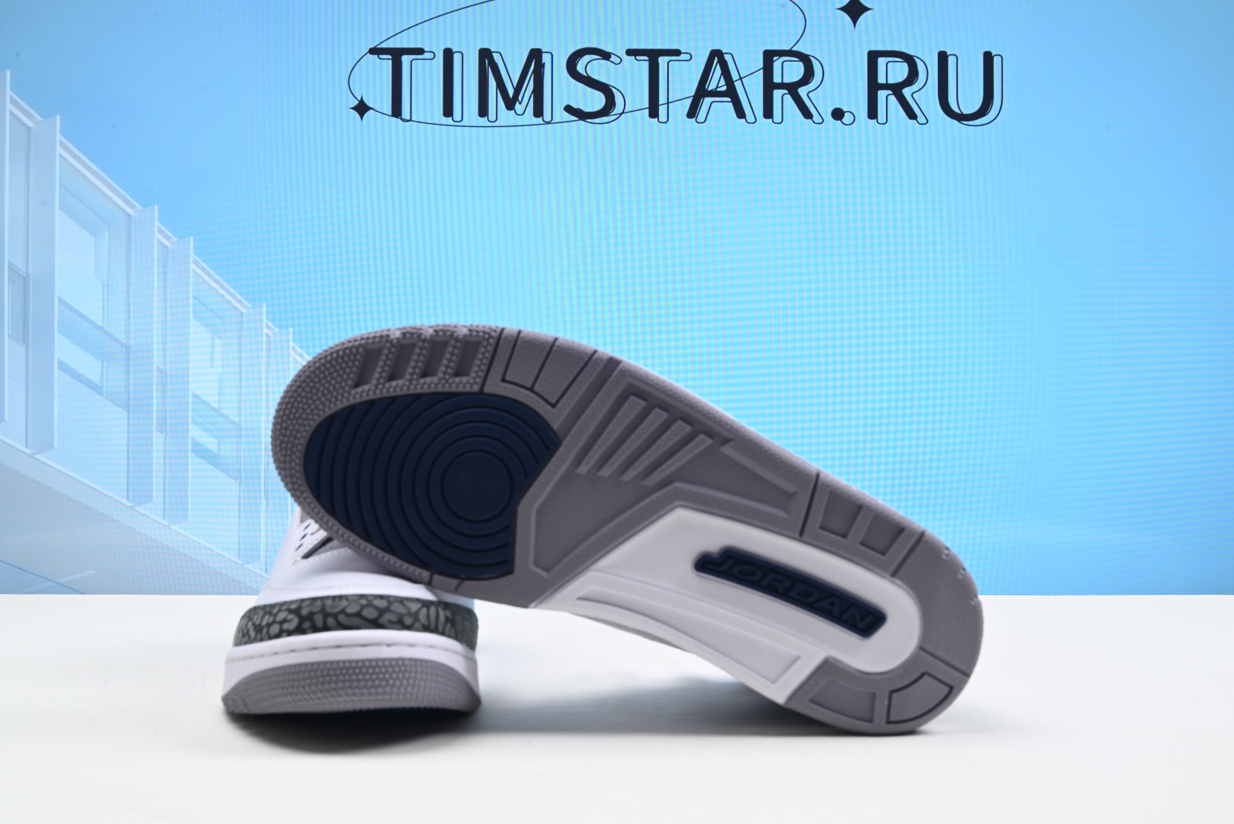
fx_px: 1372
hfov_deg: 48.4
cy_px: 412
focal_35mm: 40
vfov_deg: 33.4
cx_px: 617
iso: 100
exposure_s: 1/2
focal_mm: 40
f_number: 16
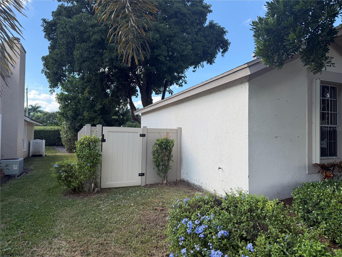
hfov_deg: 71.6
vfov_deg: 56.8
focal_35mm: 24
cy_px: 128
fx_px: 237
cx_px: 171
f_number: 1.78
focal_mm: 6.76
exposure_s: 1/2000
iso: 100
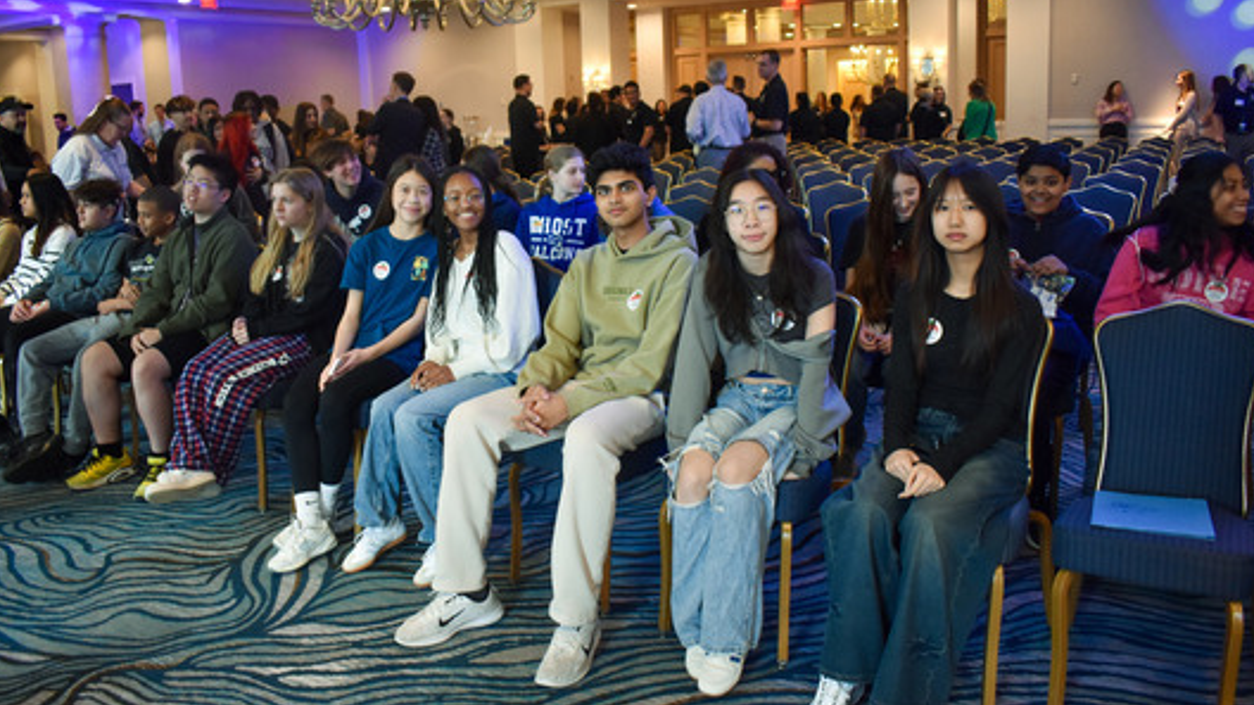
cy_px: 298
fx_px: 998
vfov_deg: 38.8
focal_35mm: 30
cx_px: 596
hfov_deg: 64.3
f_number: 3.5
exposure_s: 1/40
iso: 800
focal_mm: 18
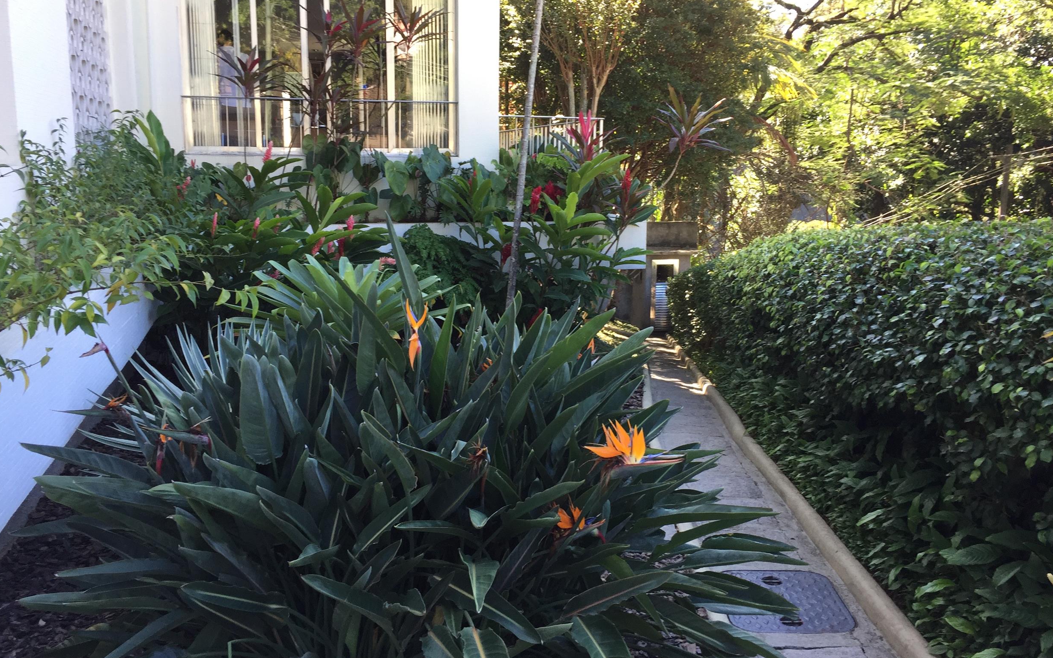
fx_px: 890
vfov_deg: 40.6
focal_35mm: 31
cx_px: 527
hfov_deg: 61.2
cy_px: 315
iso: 50
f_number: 2.2
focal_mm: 4.15
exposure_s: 1/120
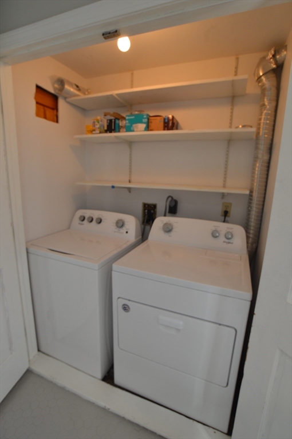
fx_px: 201
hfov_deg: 71.9
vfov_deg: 95.1
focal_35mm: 16
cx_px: 146
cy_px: 220
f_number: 5.6
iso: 400
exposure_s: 1/125
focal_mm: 11
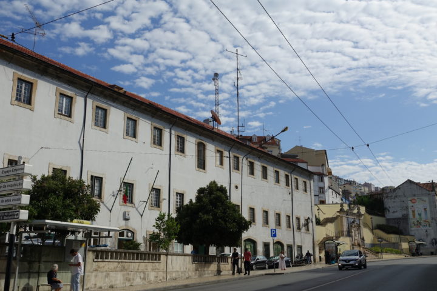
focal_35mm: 37
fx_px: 449
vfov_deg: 35.9
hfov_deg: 51.9
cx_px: 218
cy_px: 146
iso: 100
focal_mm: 13.7
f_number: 5
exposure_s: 1/1000
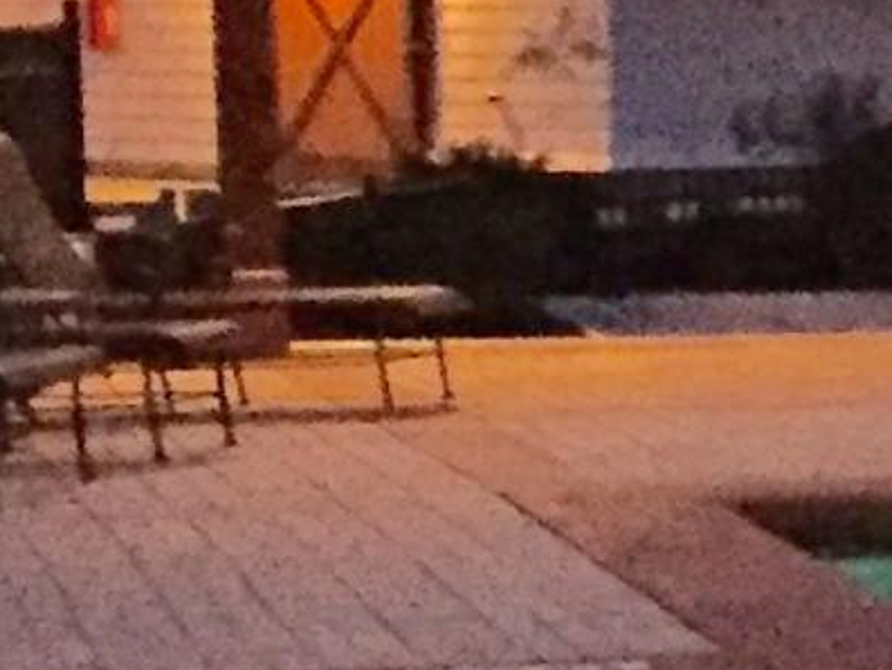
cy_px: 351
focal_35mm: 219
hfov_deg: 8.4
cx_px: 1997
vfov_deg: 6.8
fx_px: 5645
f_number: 2.2
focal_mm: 4.15
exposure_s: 1/15
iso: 800
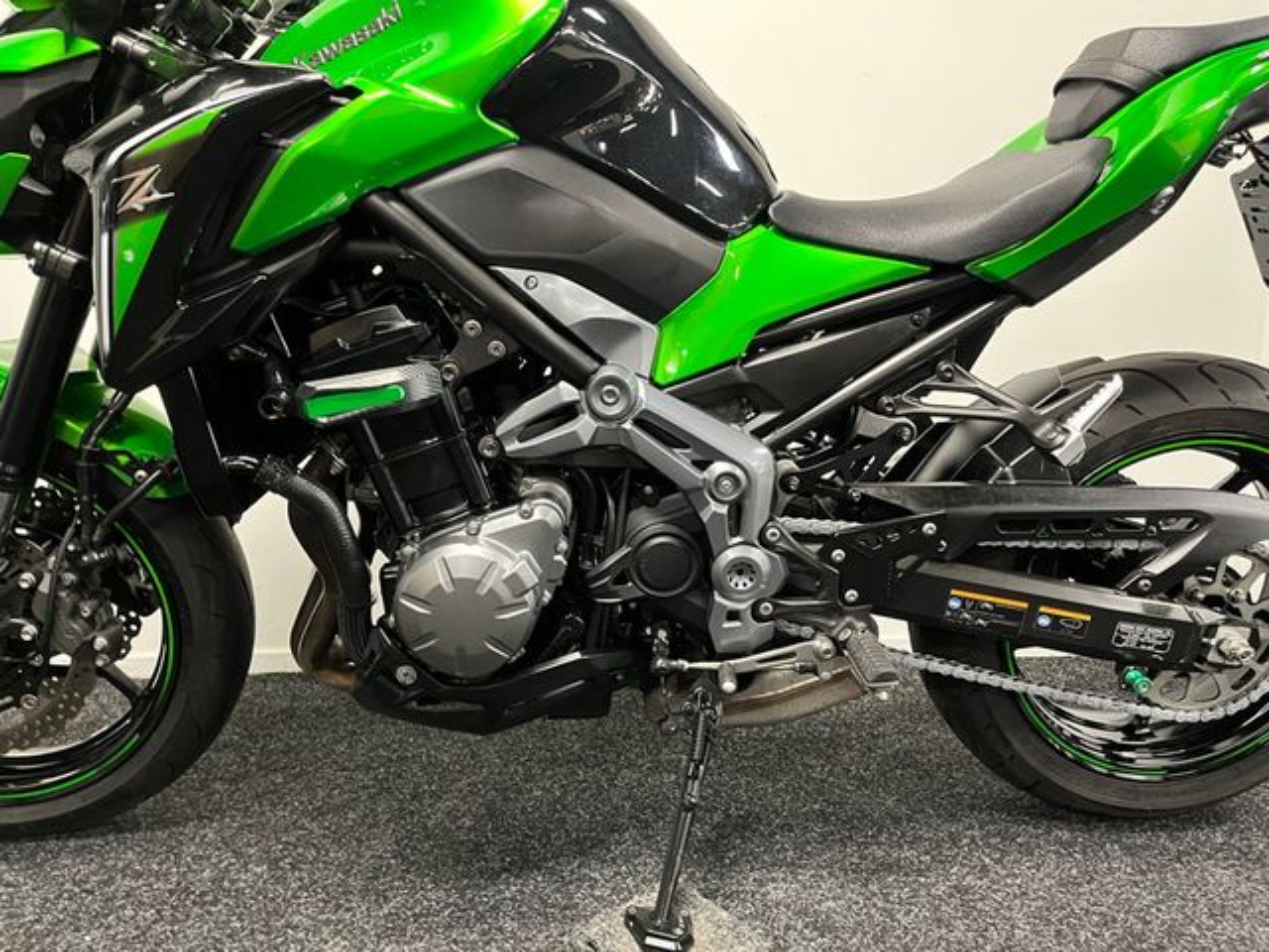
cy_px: 476
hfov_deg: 67.3
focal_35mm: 26
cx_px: 634
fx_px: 953
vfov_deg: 53.1
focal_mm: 5.1
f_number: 1.6
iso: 500
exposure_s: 1/33
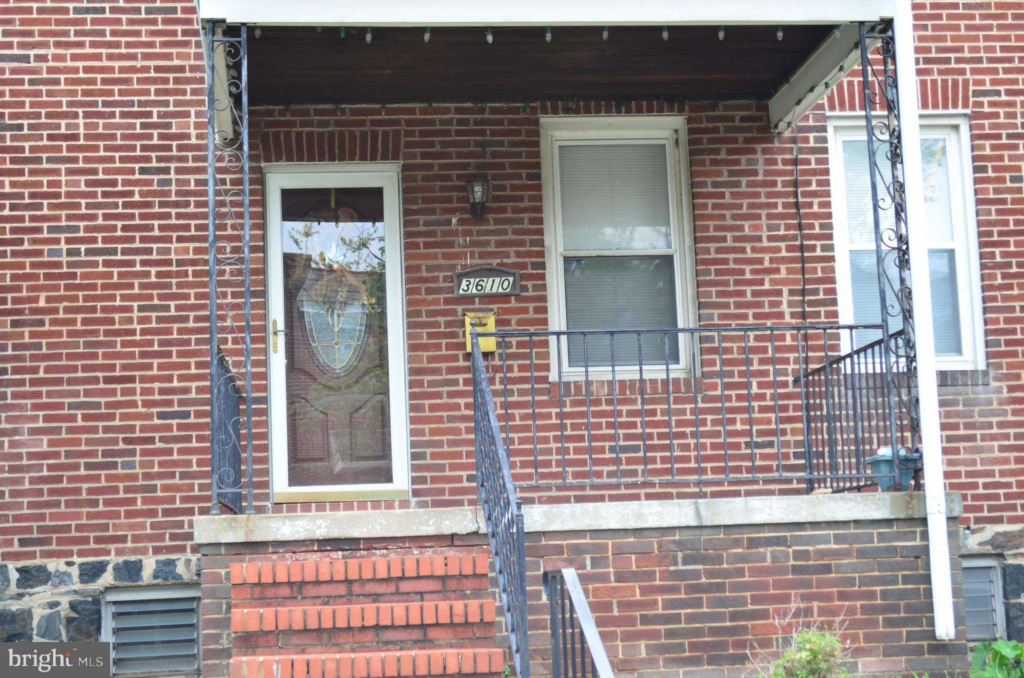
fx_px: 1788
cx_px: 512
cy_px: 339
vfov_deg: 21.5
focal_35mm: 63
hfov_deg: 32.0
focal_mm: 42
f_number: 5.3
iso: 200
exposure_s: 1/30
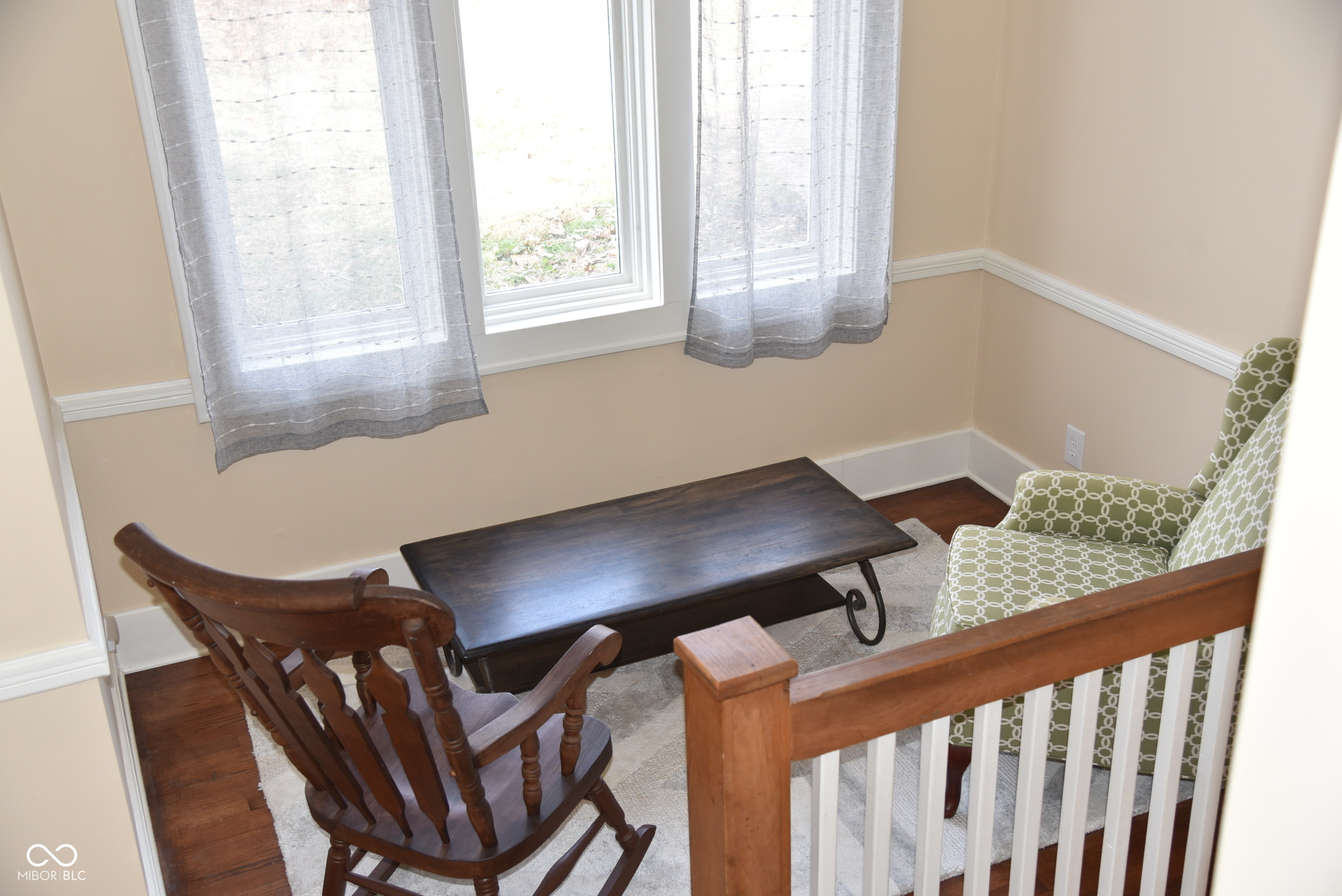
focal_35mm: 38
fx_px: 1417
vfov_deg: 35.1
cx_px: 671
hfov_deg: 50.7
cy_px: 448
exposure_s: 1/100
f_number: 4.5
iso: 500
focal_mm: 38
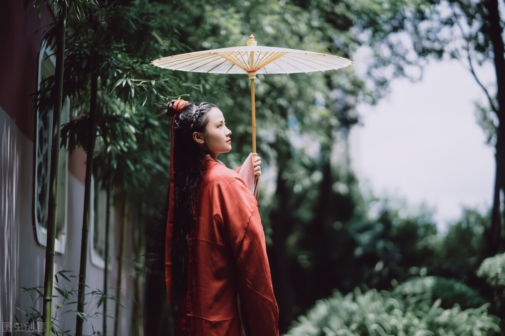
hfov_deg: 23.9
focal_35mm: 85
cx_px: 252
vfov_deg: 16.1
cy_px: 168
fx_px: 1192
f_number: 1.8
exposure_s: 1/1250
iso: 100
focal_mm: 85
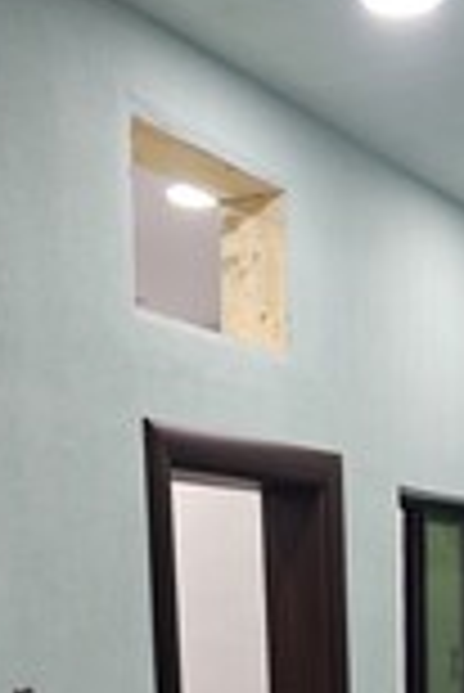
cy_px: 749
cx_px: 421
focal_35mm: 71
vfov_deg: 26.4
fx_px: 1369
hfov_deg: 18.9
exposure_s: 1/142
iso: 320
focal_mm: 6.3
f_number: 1.7
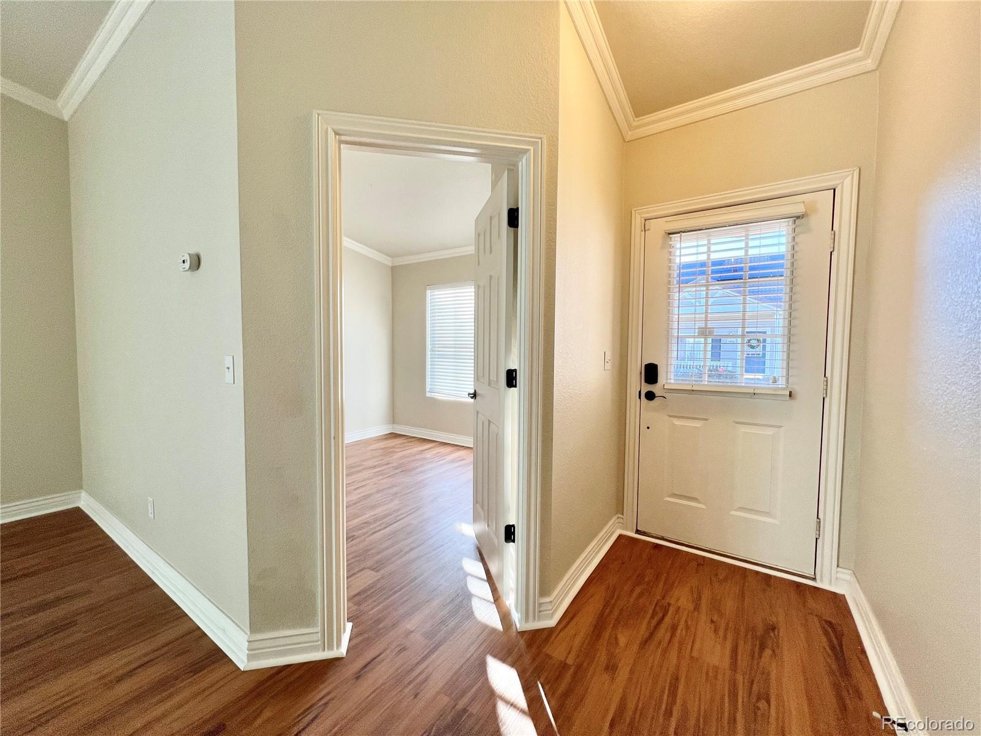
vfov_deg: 89.9
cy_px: 368
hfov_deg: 106.2
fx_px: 368
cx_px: 490
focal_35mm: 13
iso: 100
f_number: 1.8
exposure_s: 1/120
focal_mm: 1.57
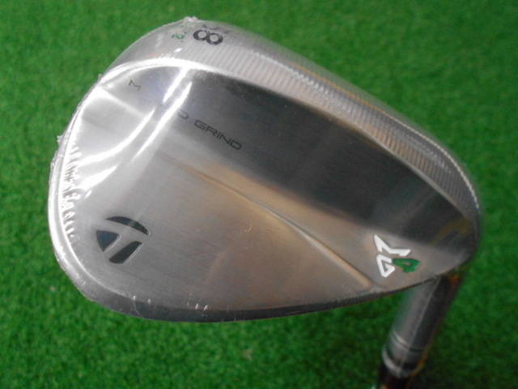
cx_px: 259
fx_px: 389
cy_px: 194
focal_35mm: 26
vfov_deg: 53.1
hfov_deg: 67.3
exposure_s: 1/80
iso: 800
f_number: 3.2
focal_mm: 4.6
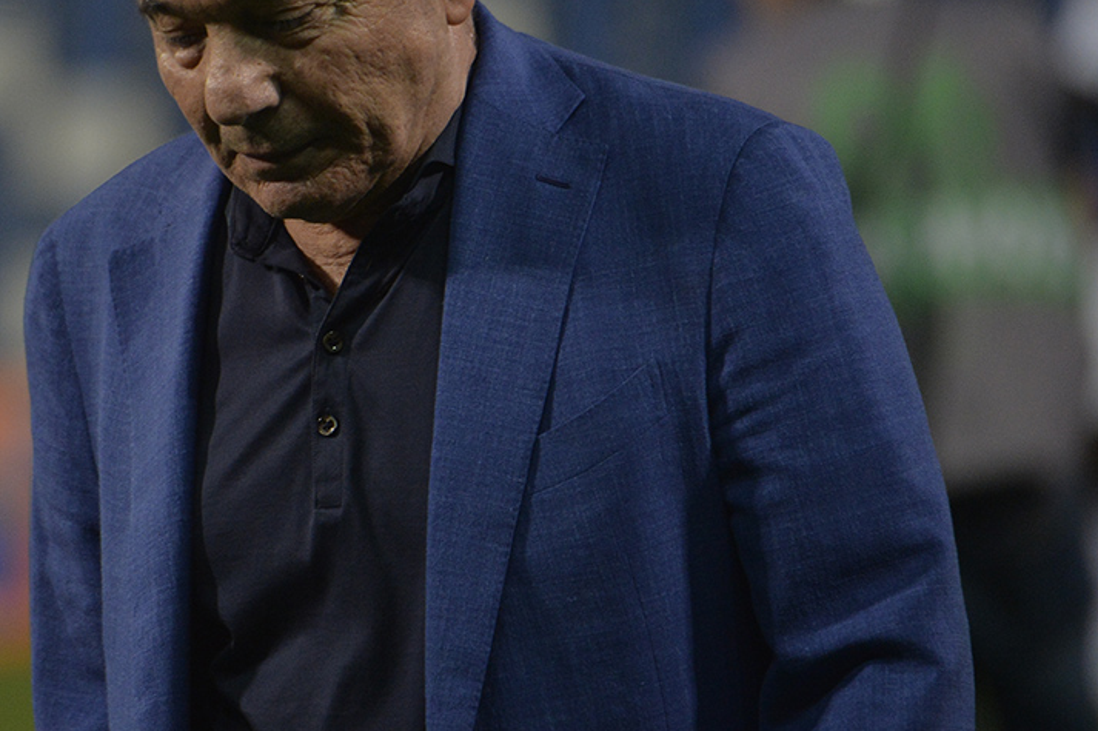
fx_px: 20520
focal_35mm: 673
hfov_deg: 3.1
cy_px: 266
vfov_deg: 2.0
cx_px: 234
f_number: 5.6
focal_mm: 400
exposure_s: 1/800
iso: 2500
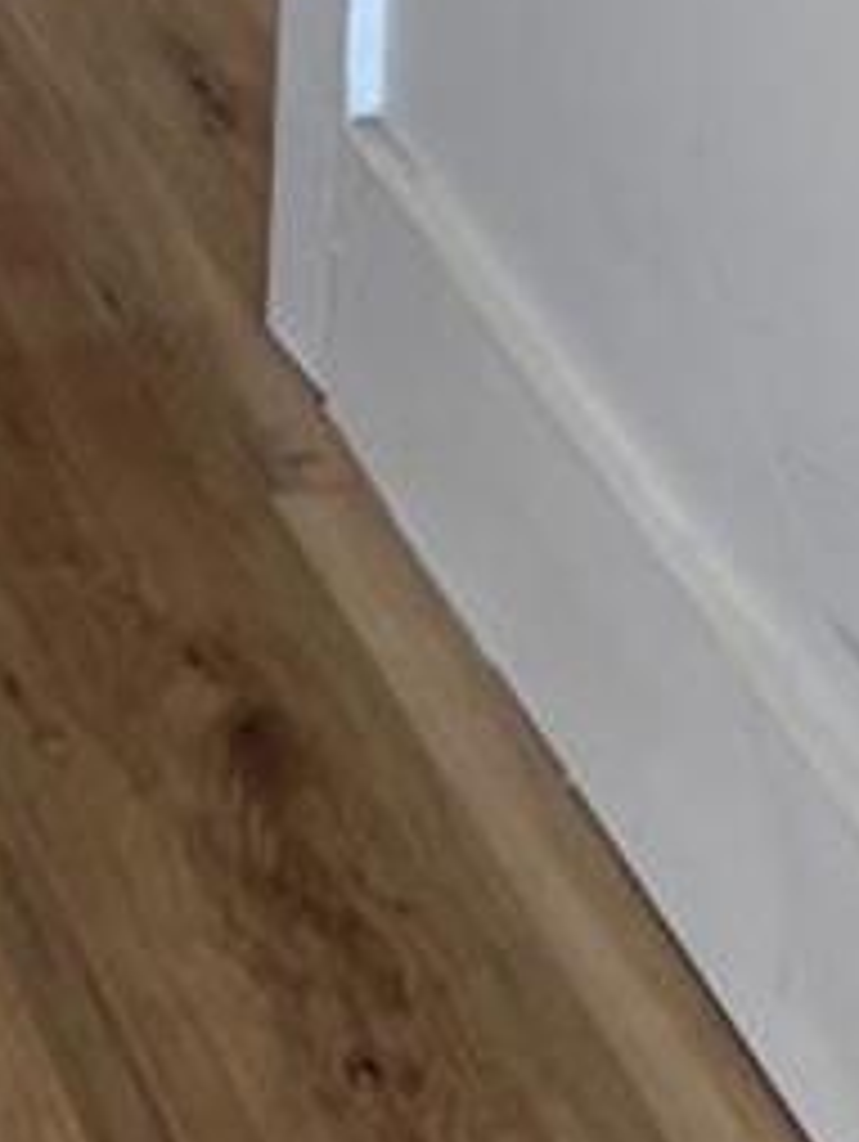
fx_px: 6078
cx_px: 747
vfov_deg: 9.0
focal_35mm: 184
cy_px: -2127
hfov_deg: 8.1
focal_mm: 5.7
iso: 40
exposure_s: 1/197
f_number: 1.5
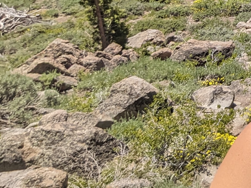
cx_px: 438
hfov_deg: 18.7
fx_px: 609
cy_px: -77
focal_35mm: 84
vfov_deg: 16.3
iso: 41
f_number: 2.2
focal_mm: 2.74
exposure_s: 1/1490
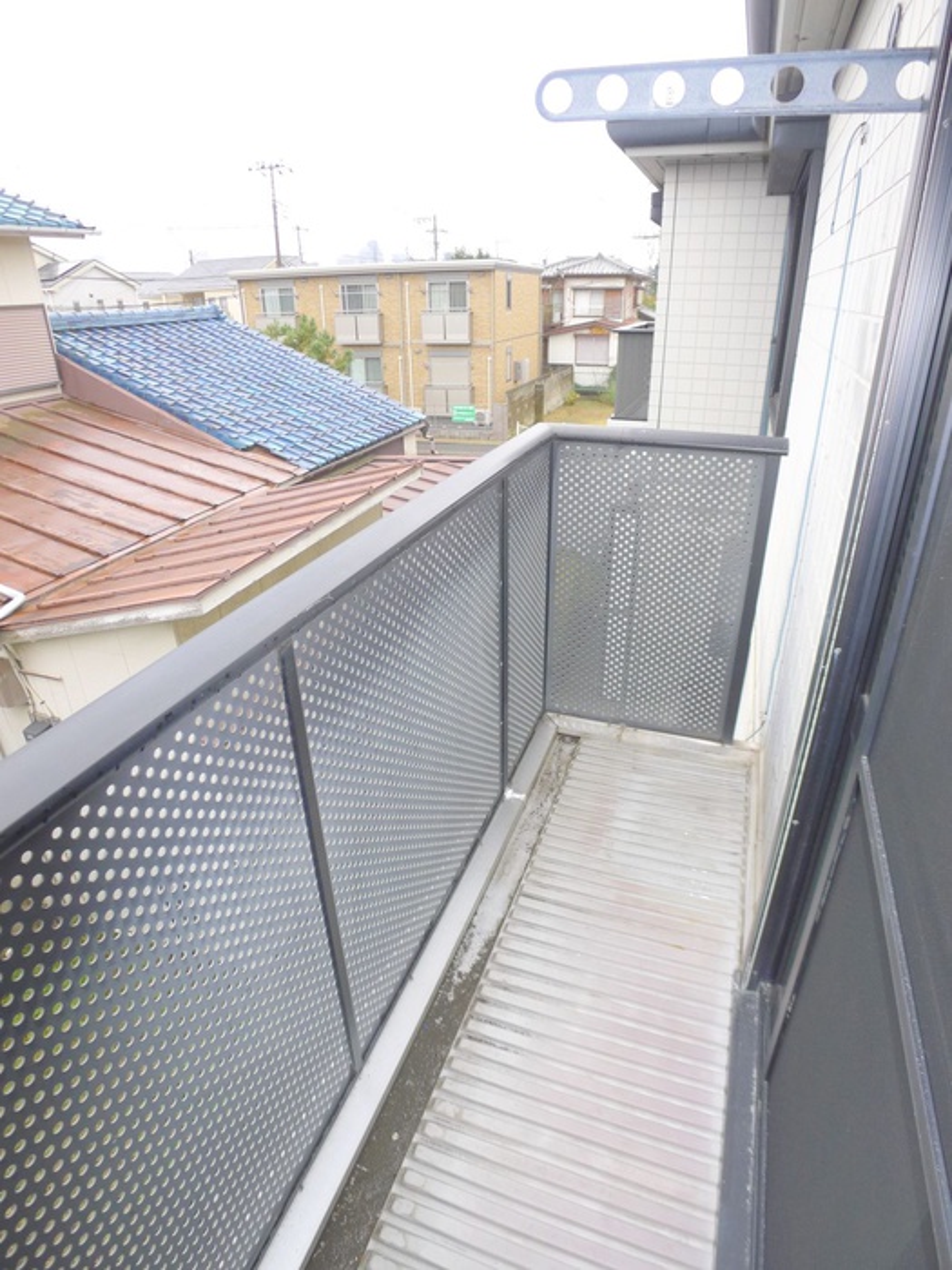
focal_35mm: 24
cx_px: 476
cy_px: 635
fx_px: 880
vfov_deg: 71.6
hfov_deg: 56.8
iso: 100
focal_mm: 5.1
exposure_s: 1/125
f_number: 2.5
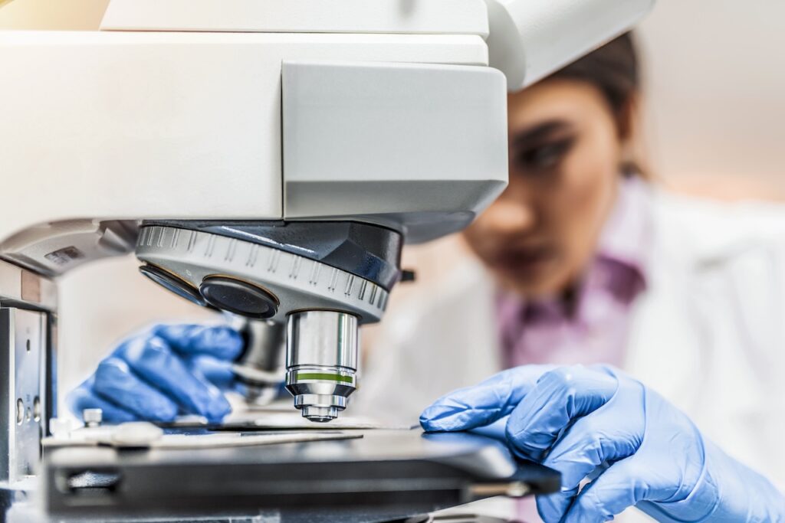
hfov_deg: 54.4
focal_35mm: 35
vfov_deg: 37.9
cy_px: 262
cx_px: 392
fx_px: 763
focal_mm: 35
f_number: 1.8
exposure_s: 1/160
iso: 160
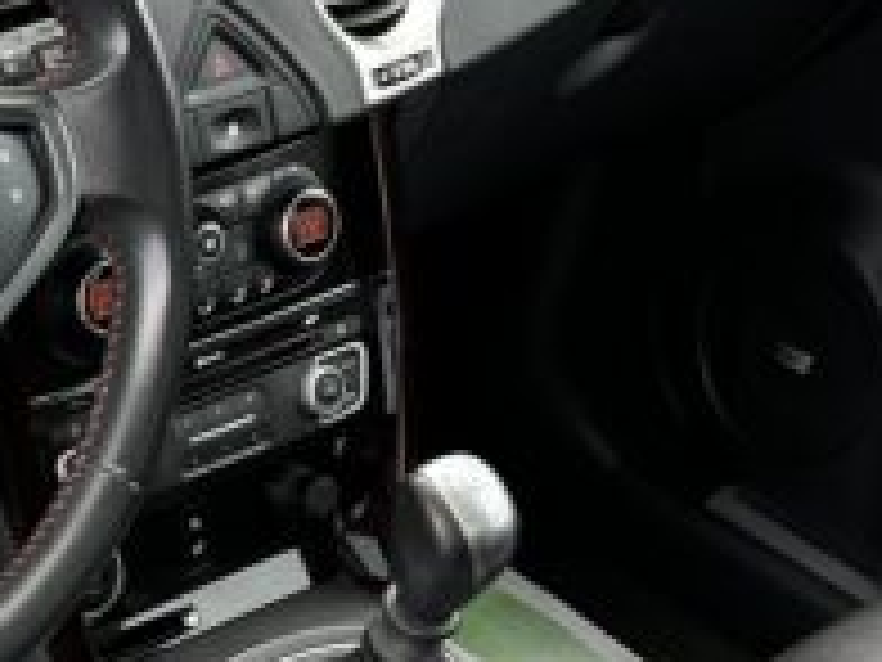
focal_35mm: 106
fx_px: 2701
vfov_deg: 13.7
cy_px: 721
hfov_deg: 17.2
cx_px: -324
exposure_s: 1/298
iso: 50
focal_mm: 5.7
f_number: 1.5
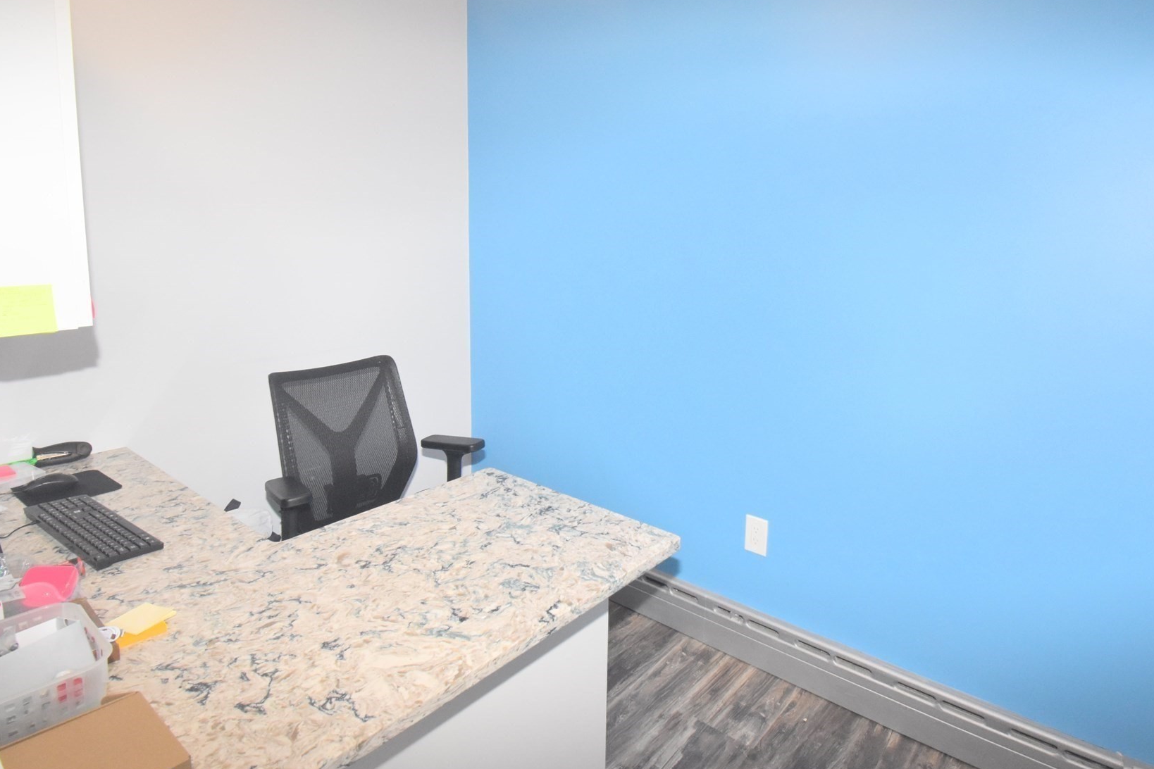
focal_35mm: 21
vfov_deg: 59.9
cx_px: 628
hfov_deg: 82.0
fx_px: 661
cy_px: 312
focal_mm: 11
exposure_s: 1/100
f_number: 9
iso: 2500
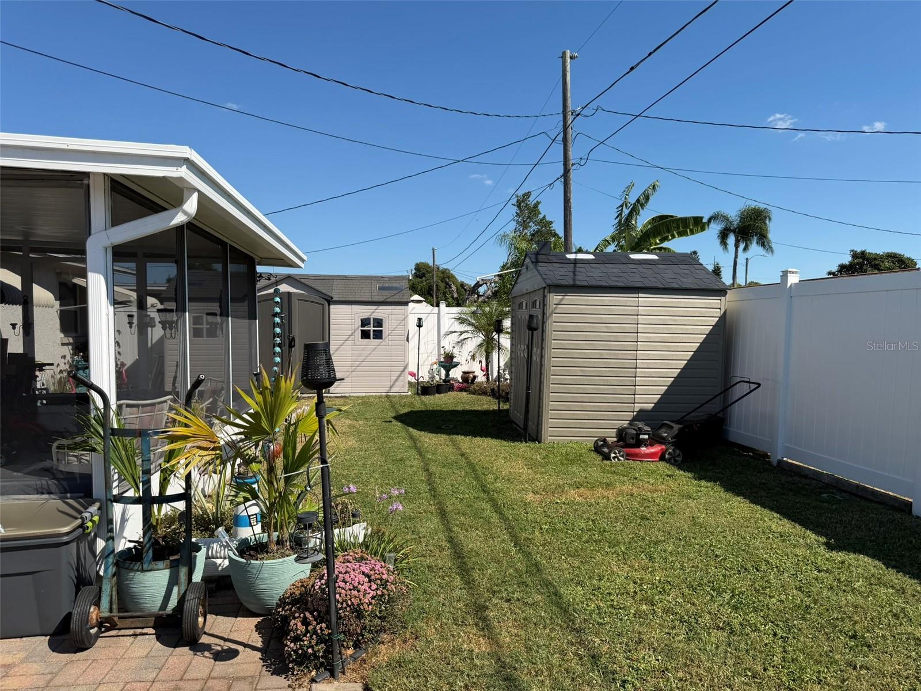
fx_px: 639
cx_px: 460
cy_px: 346
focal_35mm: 24
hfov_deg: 71.6
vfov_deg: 56.8
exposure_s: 1/4975
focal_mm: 6.76
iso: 80
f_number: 1.78
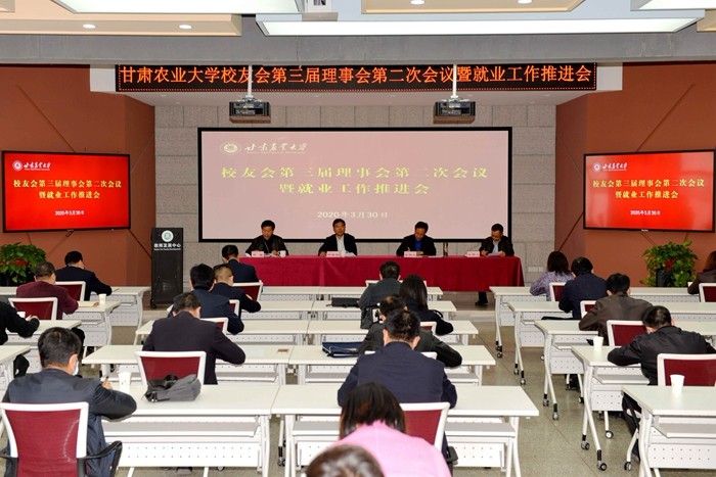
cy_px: 238
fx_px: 955
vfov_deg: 28.1
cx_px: 358
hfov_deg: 41.1
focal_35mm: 48
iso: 320
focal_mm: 48
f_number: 4
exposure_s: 1/60
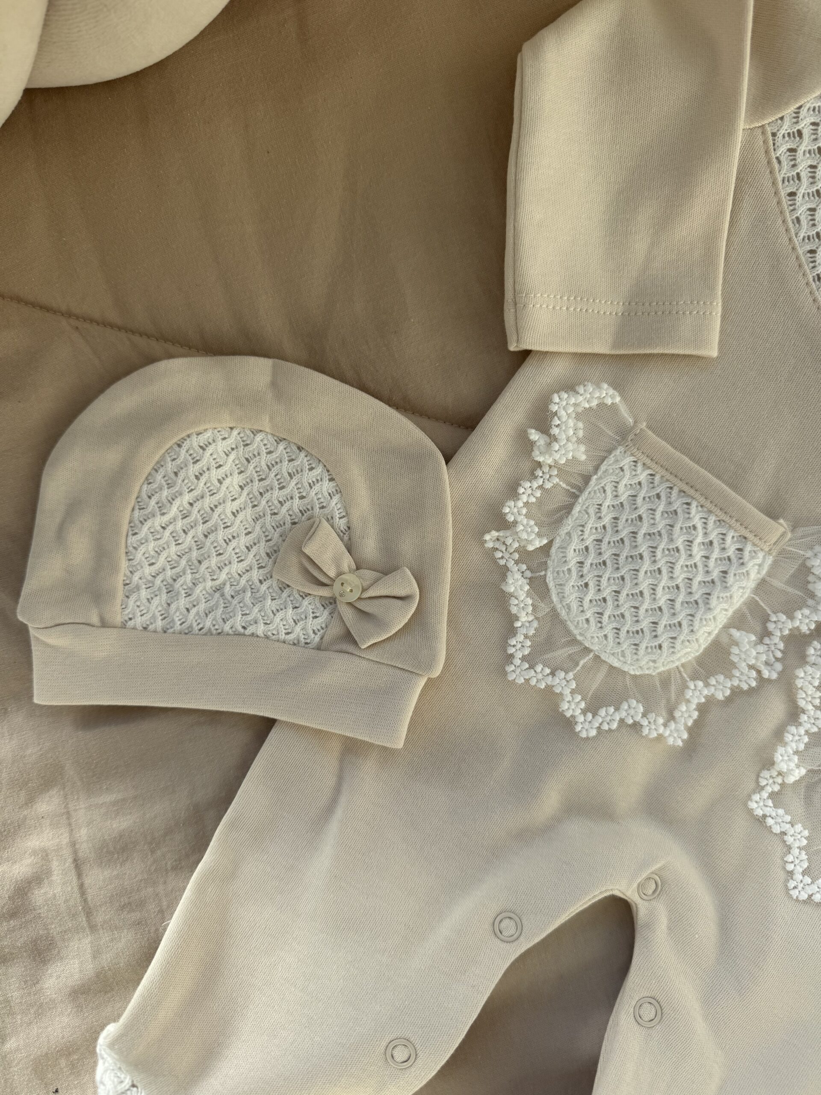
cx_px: 410
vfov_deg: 71.6
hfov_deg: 56.8
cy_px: 548
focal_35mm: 24
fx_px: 759
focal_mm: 6.76
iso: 80
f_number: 1.78
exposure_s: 1/2415
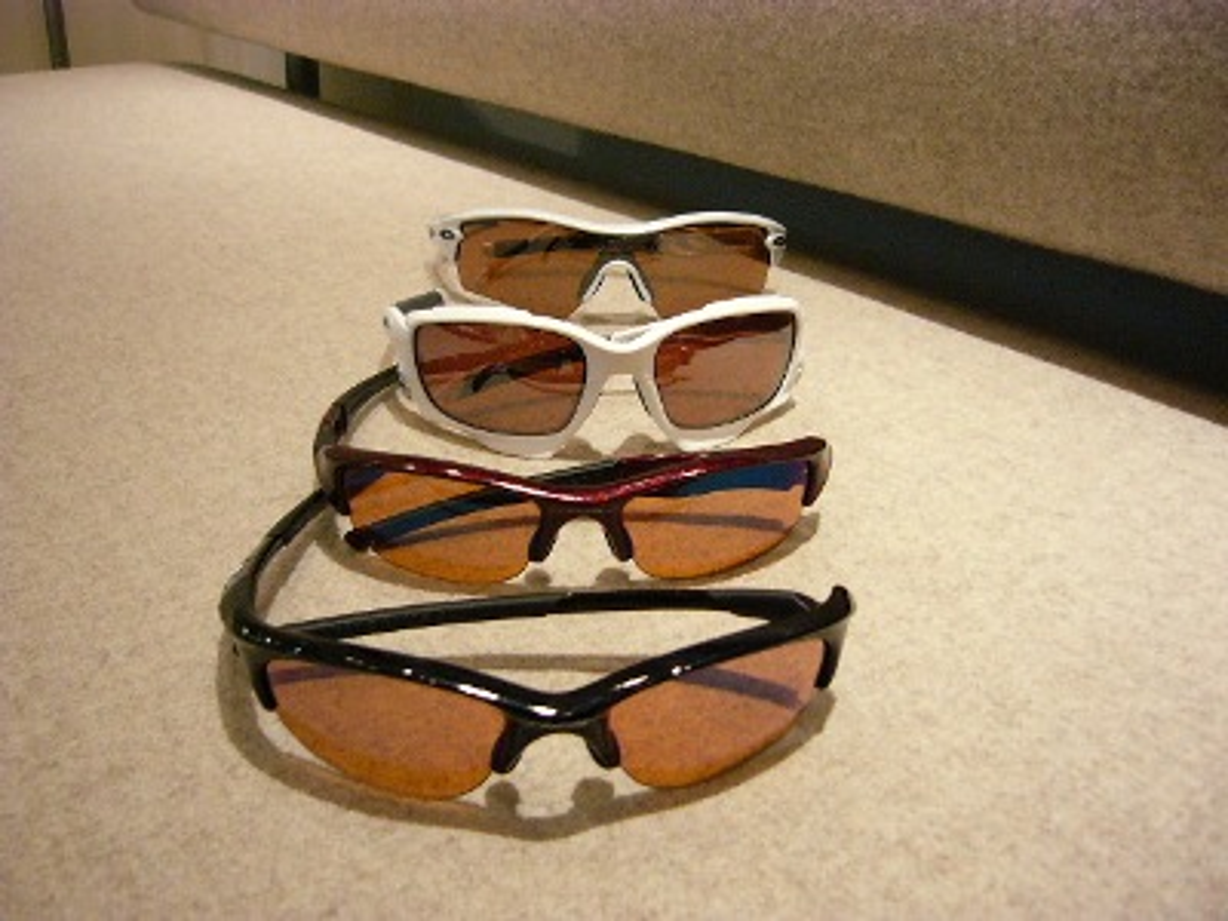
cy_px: 460
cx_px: 614
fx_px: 1242
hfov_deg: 52.6
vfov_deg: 40.7
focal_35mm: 35
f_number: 2.8
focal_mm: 5.8
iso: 200
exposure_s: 1/30
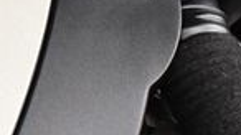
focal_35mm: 165
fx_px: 1054
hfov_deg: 12.3
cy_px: -63
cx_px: -145
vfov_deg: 7.2
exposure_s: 1/125
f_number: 3.5
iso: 3200
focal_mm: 18
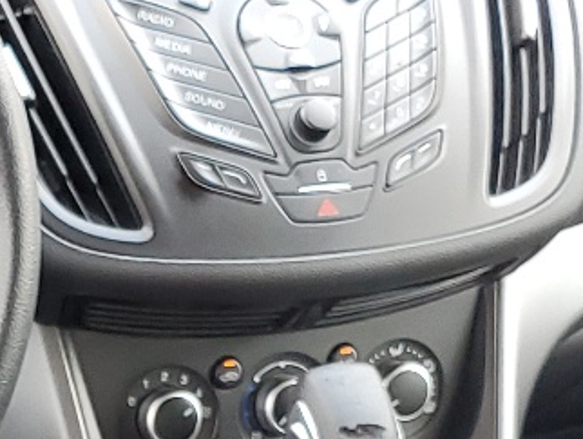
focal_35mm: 129
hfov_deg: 15.0
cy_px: 613
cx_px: -18
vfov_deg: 11.1
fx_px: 2174
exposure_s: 1/120
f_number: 1.5
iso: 87
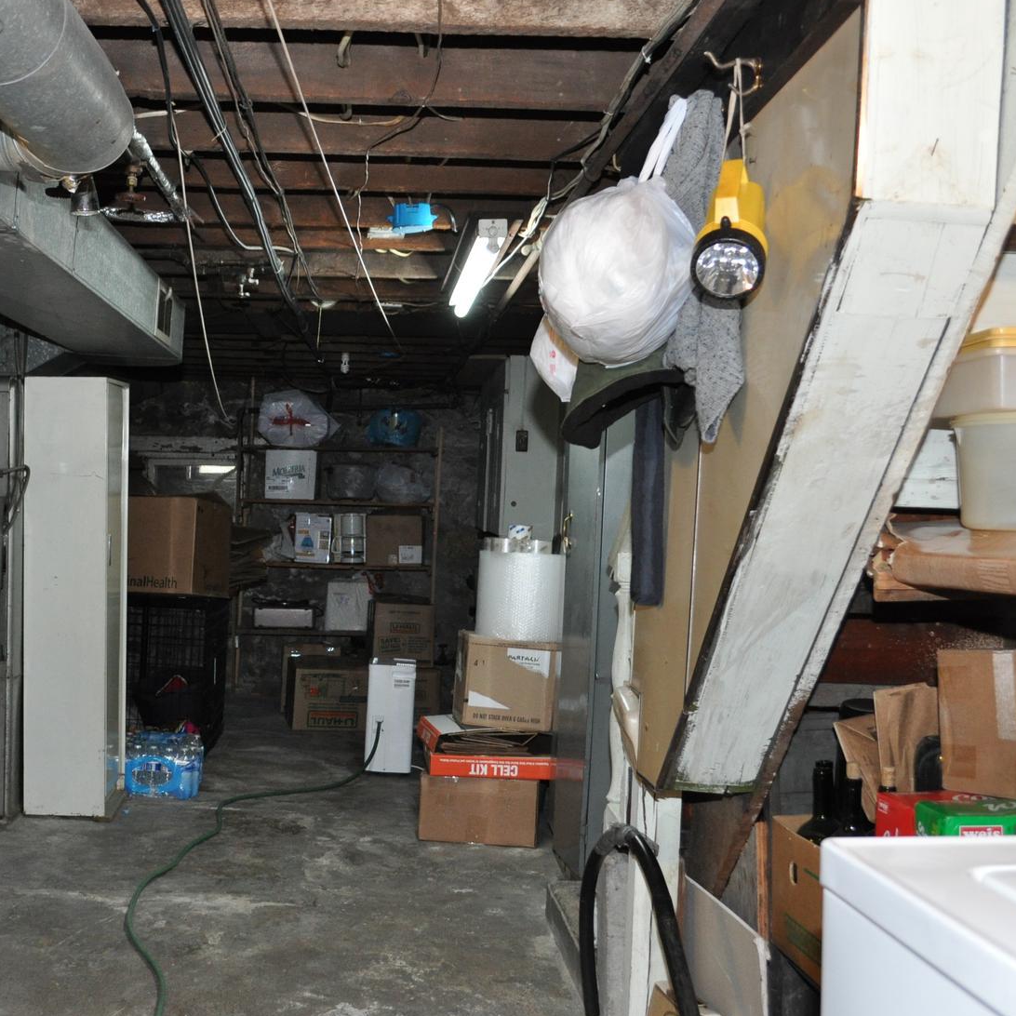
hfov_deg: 38.3
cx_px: 266
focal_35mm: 43
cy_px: 536
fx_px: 1428
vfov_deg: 39.2
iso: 800
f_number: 4
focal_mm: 18
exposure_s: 1/60
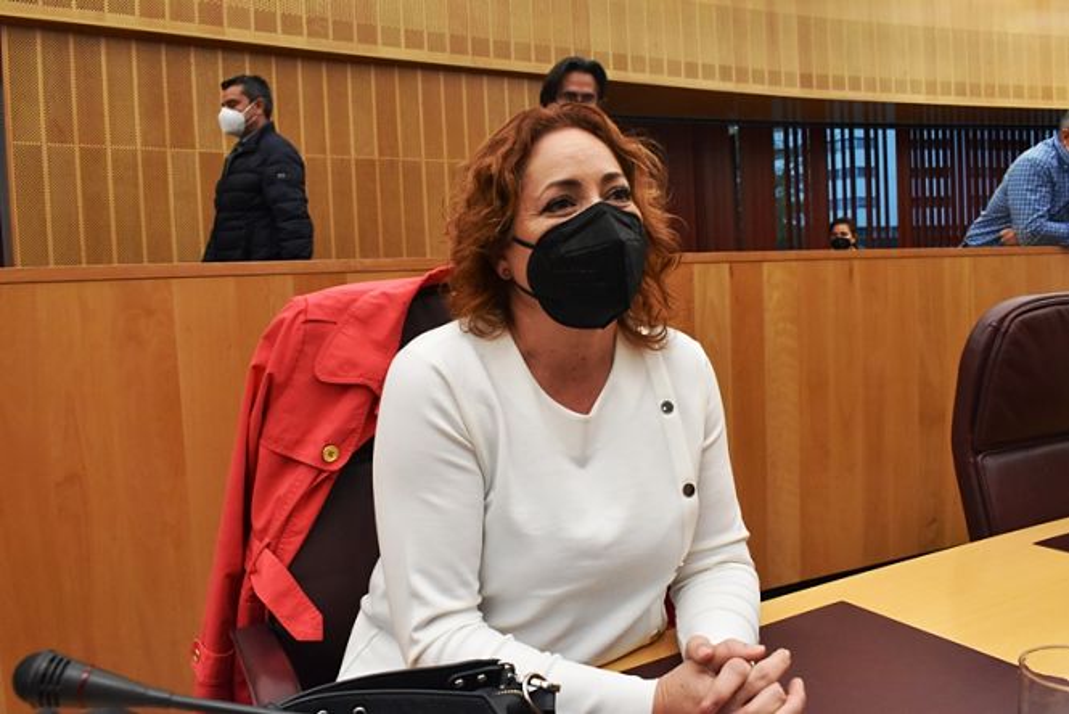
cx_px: 534
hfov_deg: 67.4
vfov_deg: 48.0
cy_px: 357
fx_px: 802
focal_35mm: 27
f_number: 9
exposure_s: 1/250
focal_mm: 18
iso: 3200
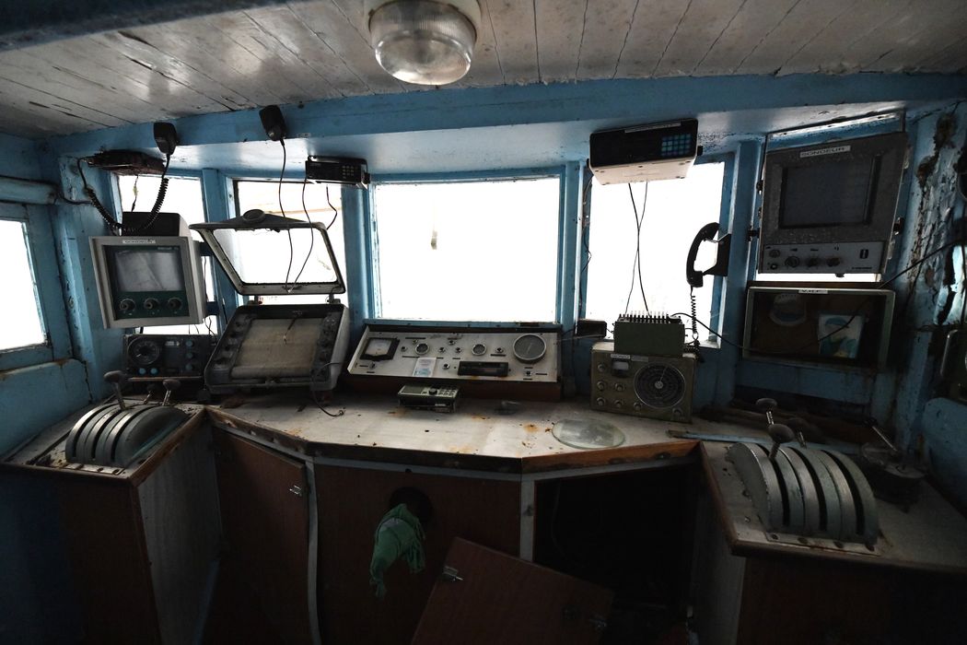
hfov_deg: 104.3
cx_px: 484
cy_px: 322
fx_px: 376
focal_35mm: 14
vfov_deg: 81.2
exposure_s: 1/1000
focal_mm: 14
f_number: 2.8
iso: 16000
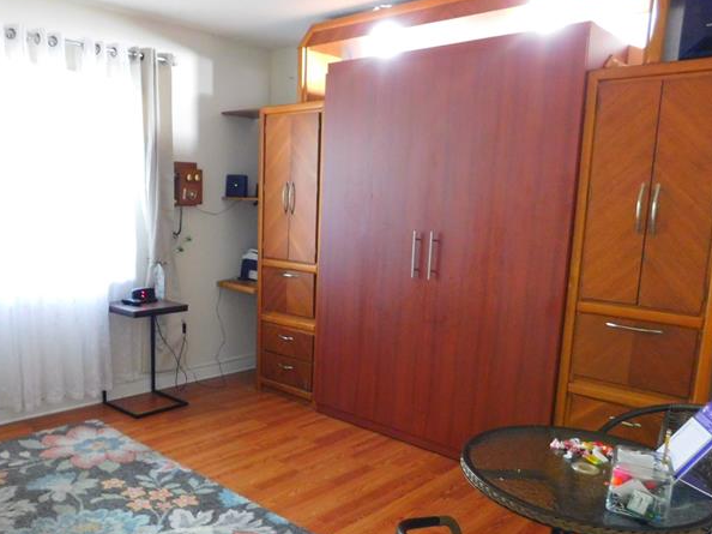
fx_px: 637
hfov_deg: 58.0
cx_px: 296
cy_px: 311
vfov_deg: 45.2
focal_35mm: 31
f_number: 3
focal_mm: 4
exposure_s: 1/8
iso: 560
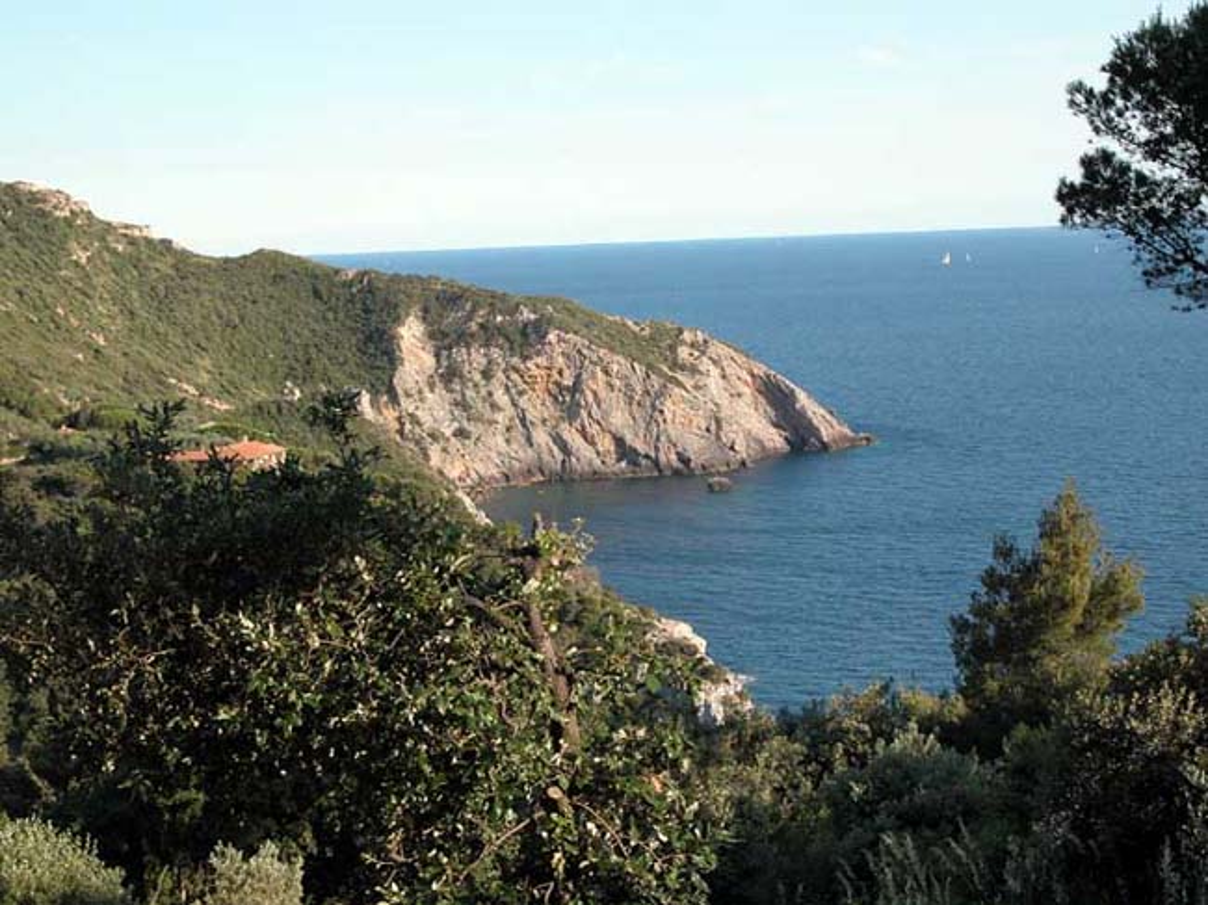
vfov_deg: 21.3
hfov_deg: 28.2
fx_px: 2407
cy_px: 452
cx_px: 604
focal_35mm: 69
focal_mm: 17.8
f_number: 5.9
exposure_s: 1/366
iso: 100
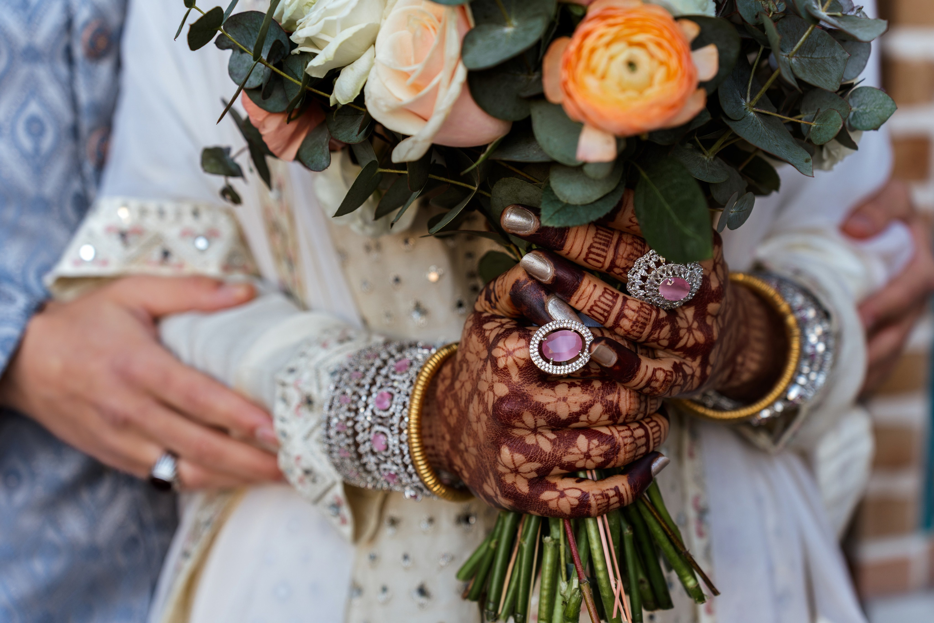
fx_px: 1531
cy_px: 312
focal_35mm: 59
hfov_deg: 33.9
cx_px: 467
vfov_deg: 23.0
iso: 125
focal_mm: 59
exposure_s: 1/125
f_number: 3.2
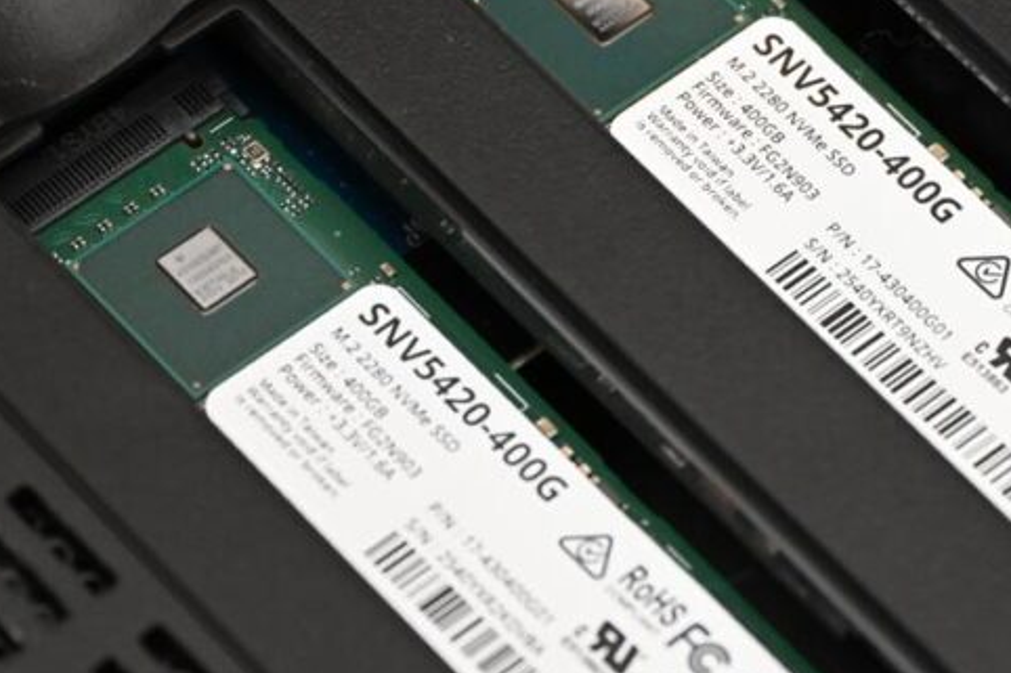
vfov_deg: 5.8
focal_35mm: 236
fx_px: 6625
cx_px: 709
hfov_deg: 8.7
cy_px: 357
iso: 3200
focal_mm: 74
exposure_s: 1/125
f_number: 5.3
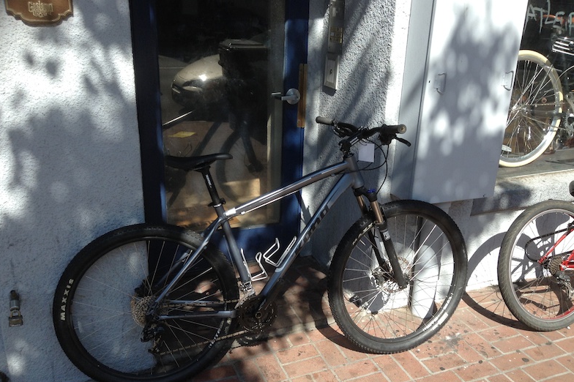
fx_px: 558
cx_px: 291
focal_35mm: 35
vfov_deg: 37.8
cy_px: 207
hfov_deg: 54.5
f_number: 2.4
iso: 32
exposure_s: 1/531
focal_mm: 3.3
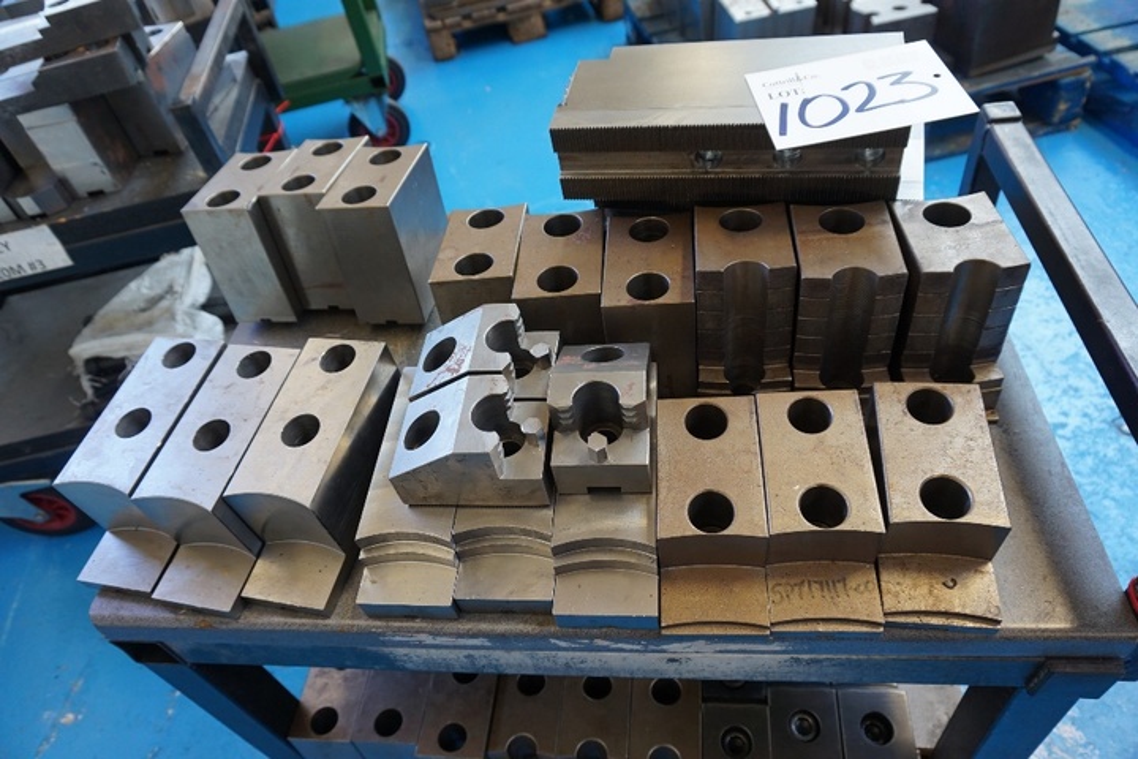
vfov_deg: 53.1
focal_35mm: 24
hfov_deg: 73.7
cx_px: 569
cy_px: 380
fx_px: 759
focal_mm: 16
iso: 500
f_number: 4
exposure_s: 1/60
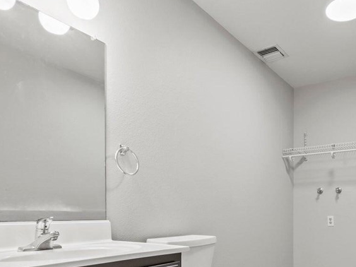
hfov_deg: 59.6
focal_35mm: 29
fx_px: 298
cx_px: 250
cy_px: 223
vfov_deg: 45.2
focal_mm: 8
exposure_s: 1/2.5
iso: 200
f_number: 8
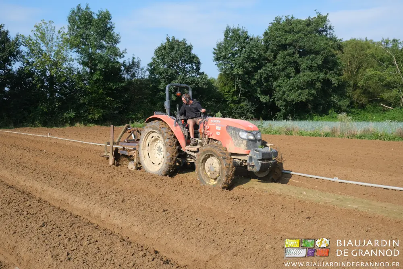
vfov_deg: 40.0
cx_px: 202
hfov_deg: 57.2
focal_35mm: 33
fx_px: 369
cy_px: 134
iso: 320
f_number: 8
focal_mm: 22.3
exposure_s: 1/400
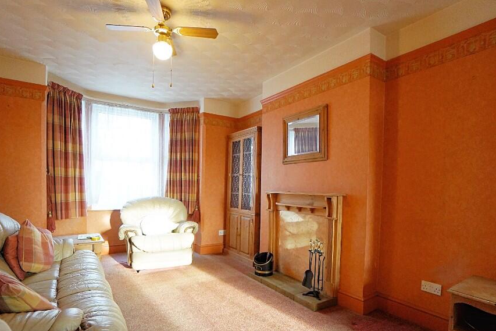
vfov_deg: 66.8
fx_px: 248
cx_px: 248
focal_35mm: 18
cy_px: 197
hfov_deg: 90.0
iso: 3200
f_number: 4
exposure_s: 1/160
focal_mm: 10
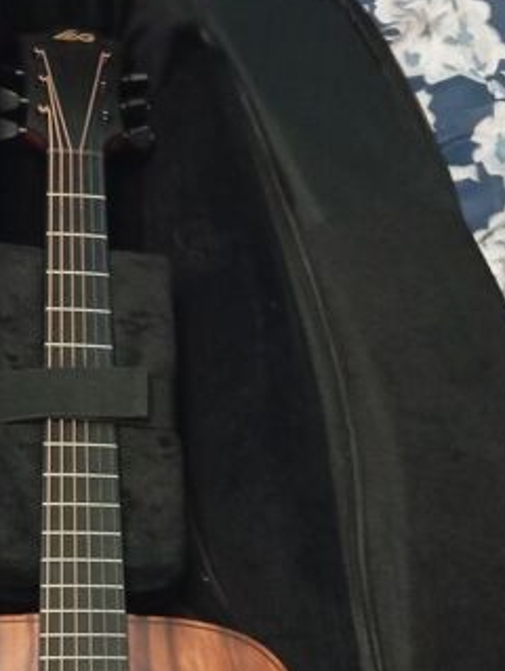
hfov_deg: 26.0
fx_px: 1087
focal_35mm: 56
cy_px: 611
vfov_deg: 32.5
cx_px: 181
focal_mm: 4.22
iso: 4502
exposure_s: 1/20
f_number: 1.8
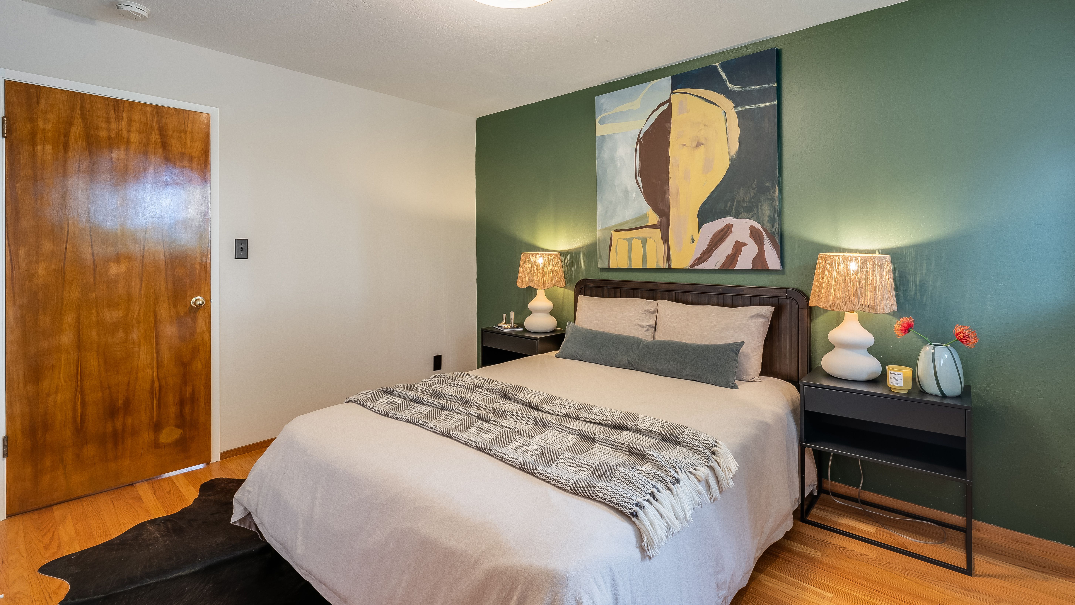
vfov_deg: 63.5
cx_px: 539
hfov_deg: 95.9
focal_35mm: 17
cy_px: 249
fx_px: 485
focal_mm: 16
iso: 200
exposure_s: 1/1.25
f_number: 11
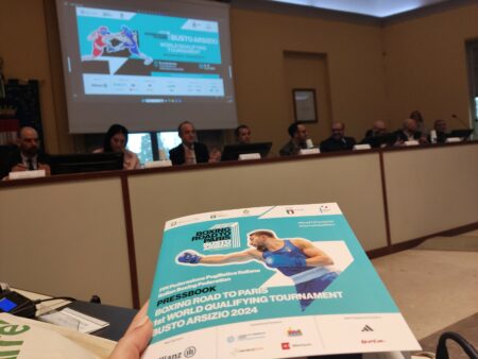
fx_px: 345
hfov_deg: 69.4
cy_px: 180
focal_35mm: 25
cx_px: 239
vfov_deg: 54.9
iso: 62
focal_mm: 4.71
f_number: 1.79
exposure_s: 1/50
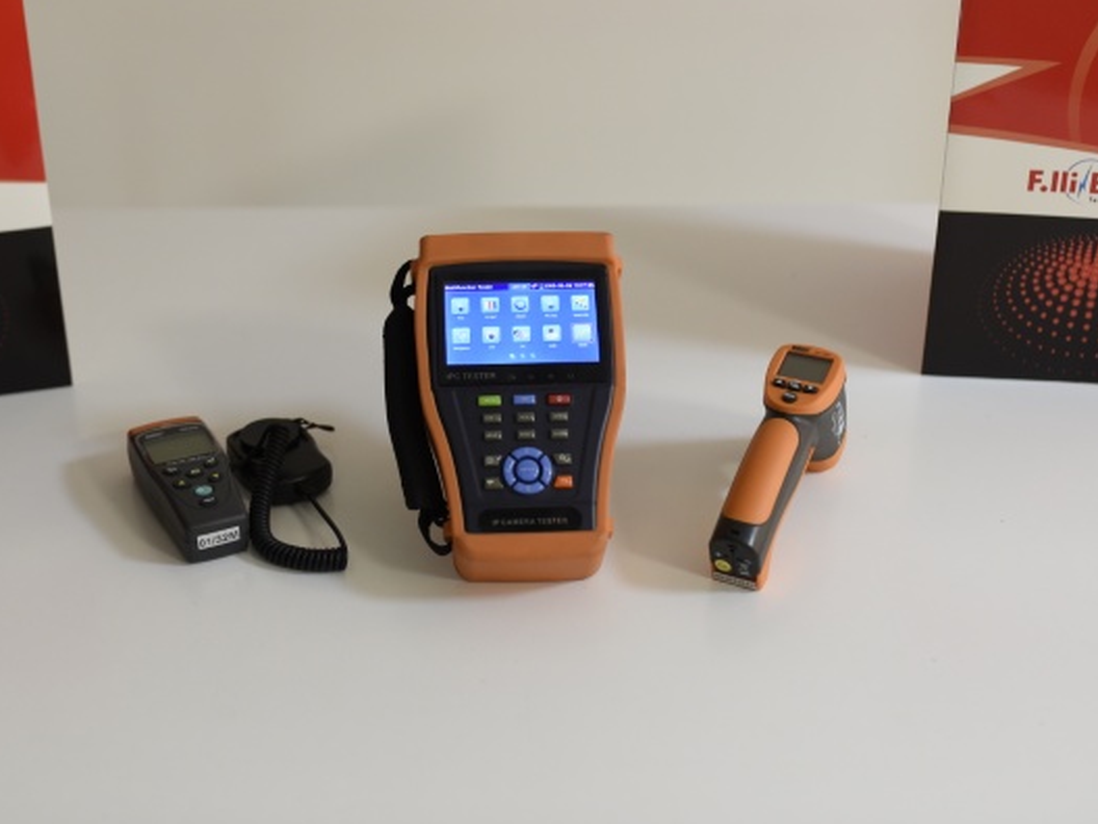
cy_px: 300
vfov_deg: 28.4
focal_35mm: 51
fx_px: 1618
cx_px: 451
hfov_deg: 37.4
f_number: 2.2
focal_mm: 35
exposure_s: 1/160
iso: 800
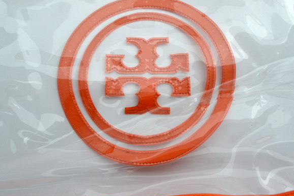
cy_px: 83
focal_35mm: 40
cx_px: 153
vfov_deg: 33.4
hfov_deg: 48.4
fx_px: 327
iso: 100
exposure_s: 1/160
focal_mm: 22
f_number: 6.3
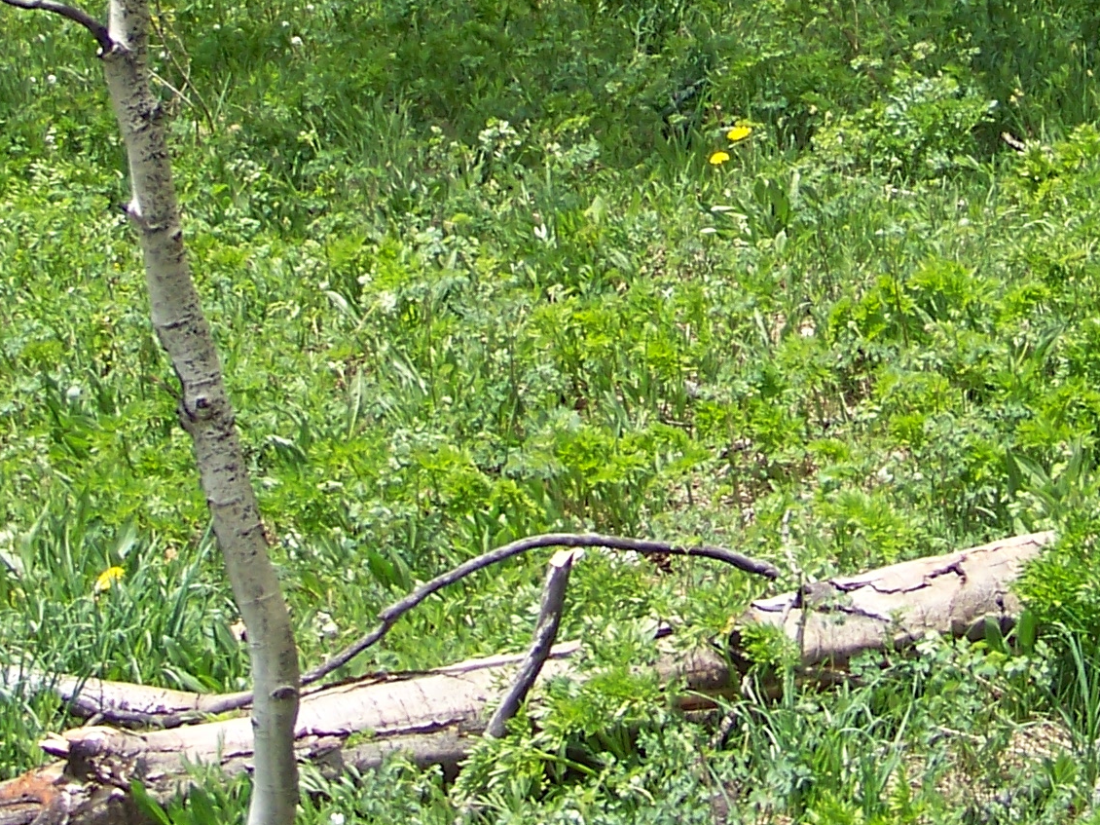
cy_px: -152
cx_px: 660
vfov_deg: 13.8
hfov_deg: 18.9
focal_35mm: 104
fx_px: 3304
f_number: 2.8
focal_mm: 5.85
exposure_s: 1/500
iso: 68
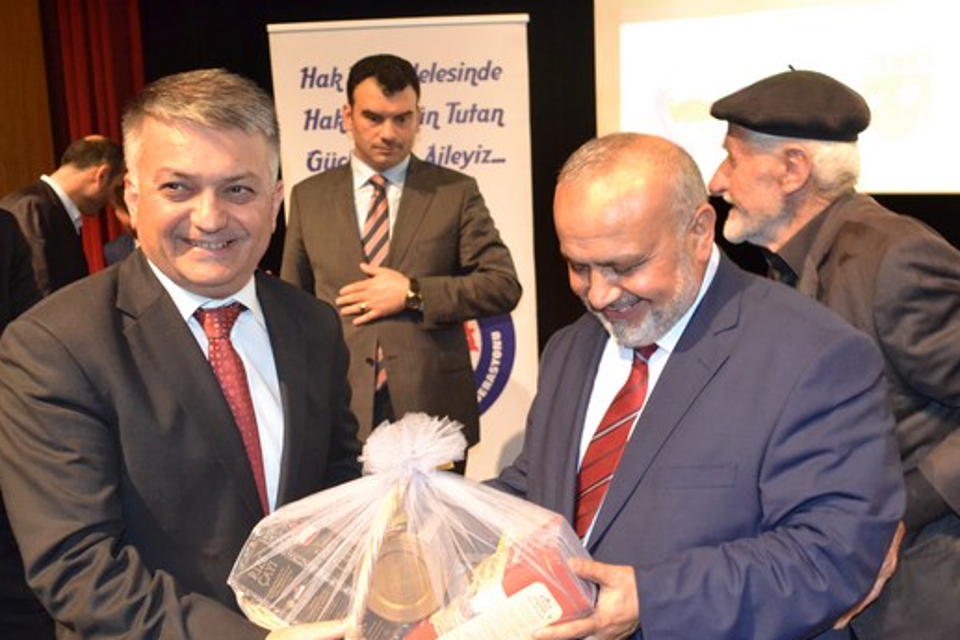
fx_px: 934
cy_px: 413
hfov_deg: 54.3
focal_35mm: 35
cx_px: 535
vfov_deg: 37.6
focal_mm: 18
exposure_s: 1/60
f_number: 3.5
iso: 3200
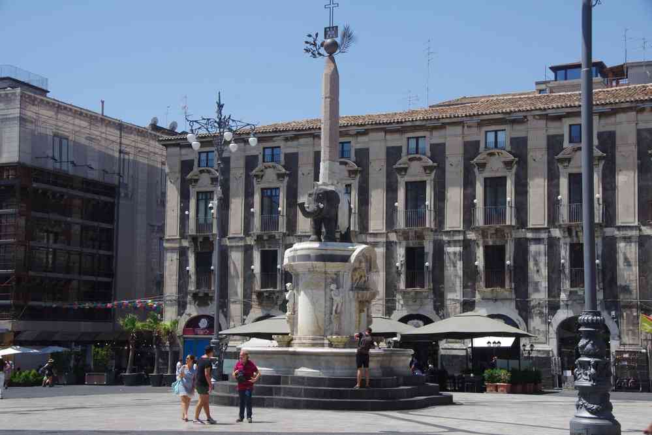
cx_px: 326
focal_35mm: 58
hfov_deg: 34.4
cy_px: 218
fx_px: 1054
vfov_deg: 23.3
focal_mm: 38.8
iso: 200
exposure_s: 1/100
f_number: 11
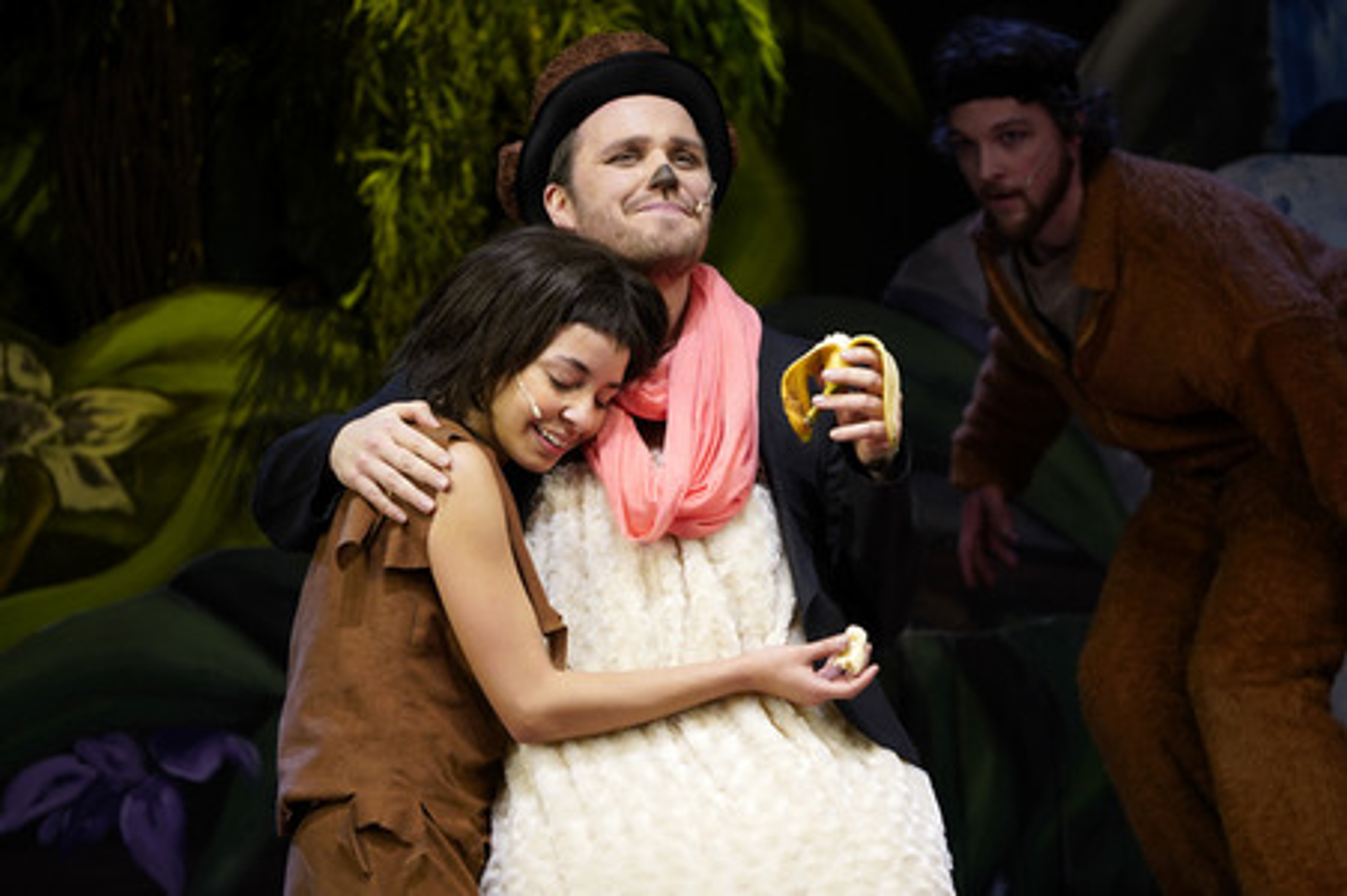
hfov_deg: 8.6
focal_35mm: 239
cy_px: 448
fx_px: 8936
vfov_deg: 5.7
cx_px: 674
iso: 1600
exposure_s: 1/250
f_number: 5.6
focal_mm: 239
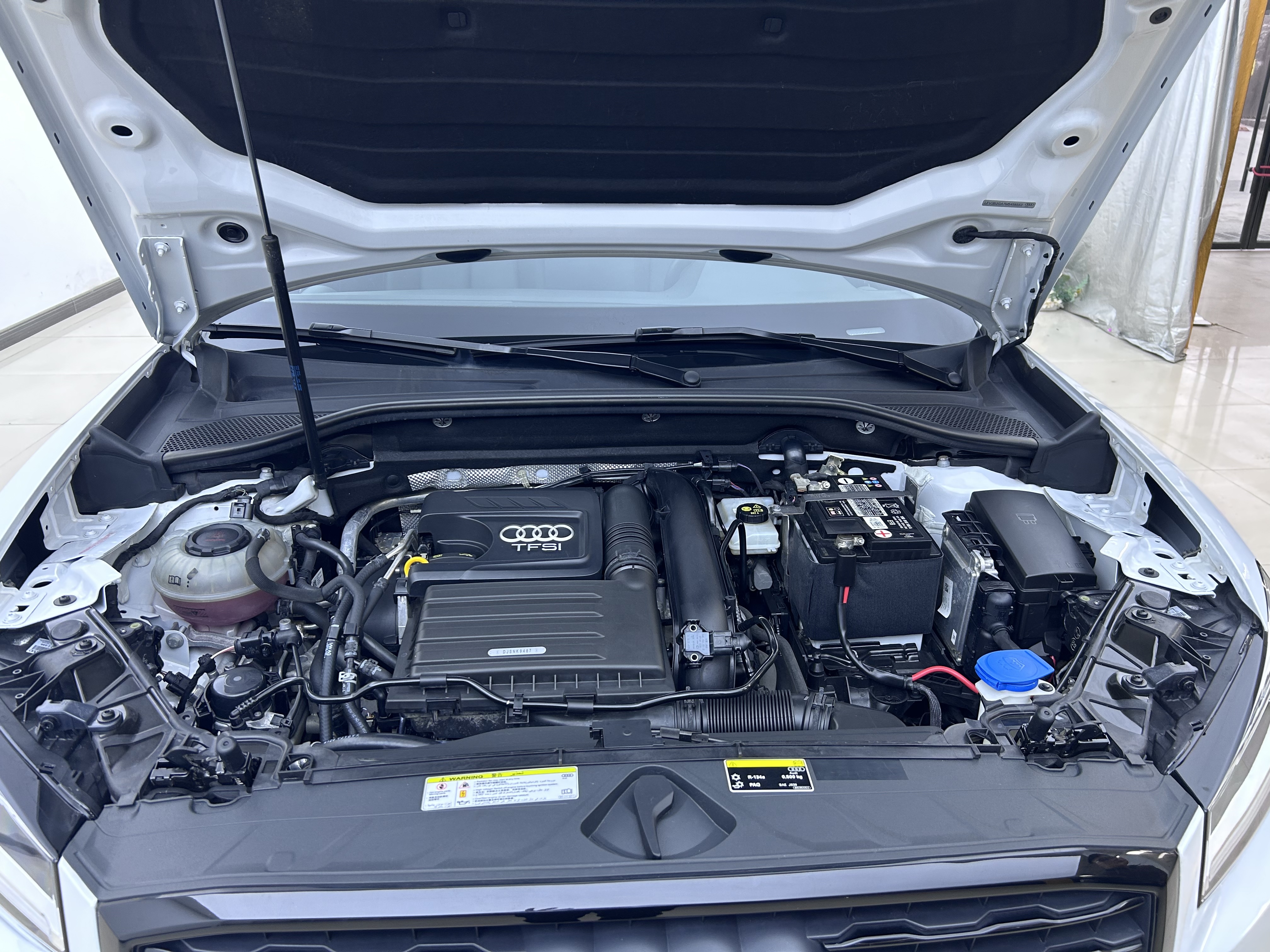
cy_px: 476
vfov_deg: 53.1
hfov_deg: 67.3
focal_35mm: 26
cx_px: 635
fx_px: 954
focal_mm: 5.7
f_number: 1.5
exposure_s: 1/50
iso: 80
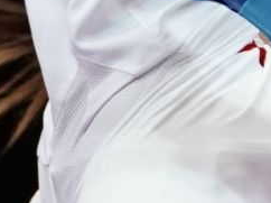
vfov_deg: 1.0
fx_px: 11082
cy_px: 243
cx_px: 824
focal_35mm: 1417
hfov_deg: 1.4
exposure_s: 1/1000
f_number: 2.8
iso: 4000
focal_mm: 132
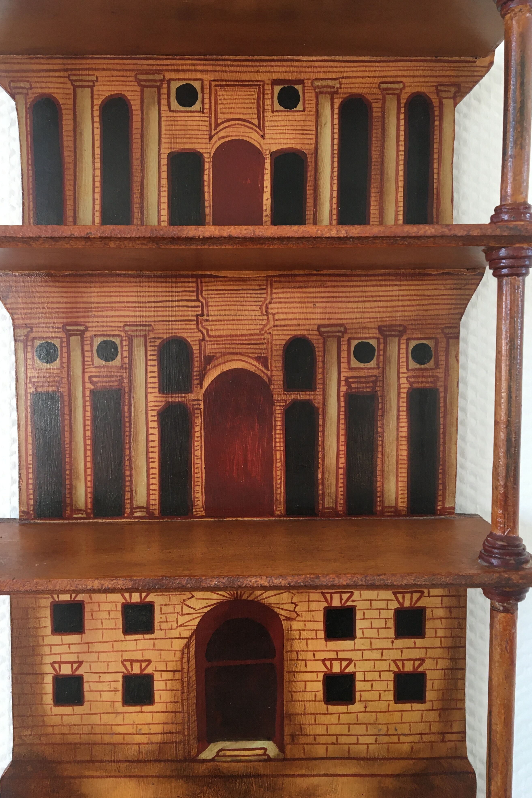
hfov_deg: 42.3
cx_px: 251
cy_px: 402
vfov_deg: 60.3
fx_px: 687
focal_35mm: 31
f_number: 2.2
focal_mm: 4.15
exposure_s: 1/33
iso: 40
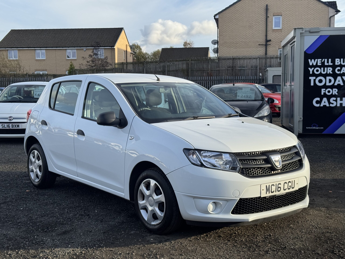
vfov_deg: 30.3
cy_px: 130
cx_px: 172
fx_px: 478
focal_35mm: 48
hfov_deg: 39.7
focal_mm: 6.76
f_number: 1.78
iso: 64
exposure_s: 1/1984
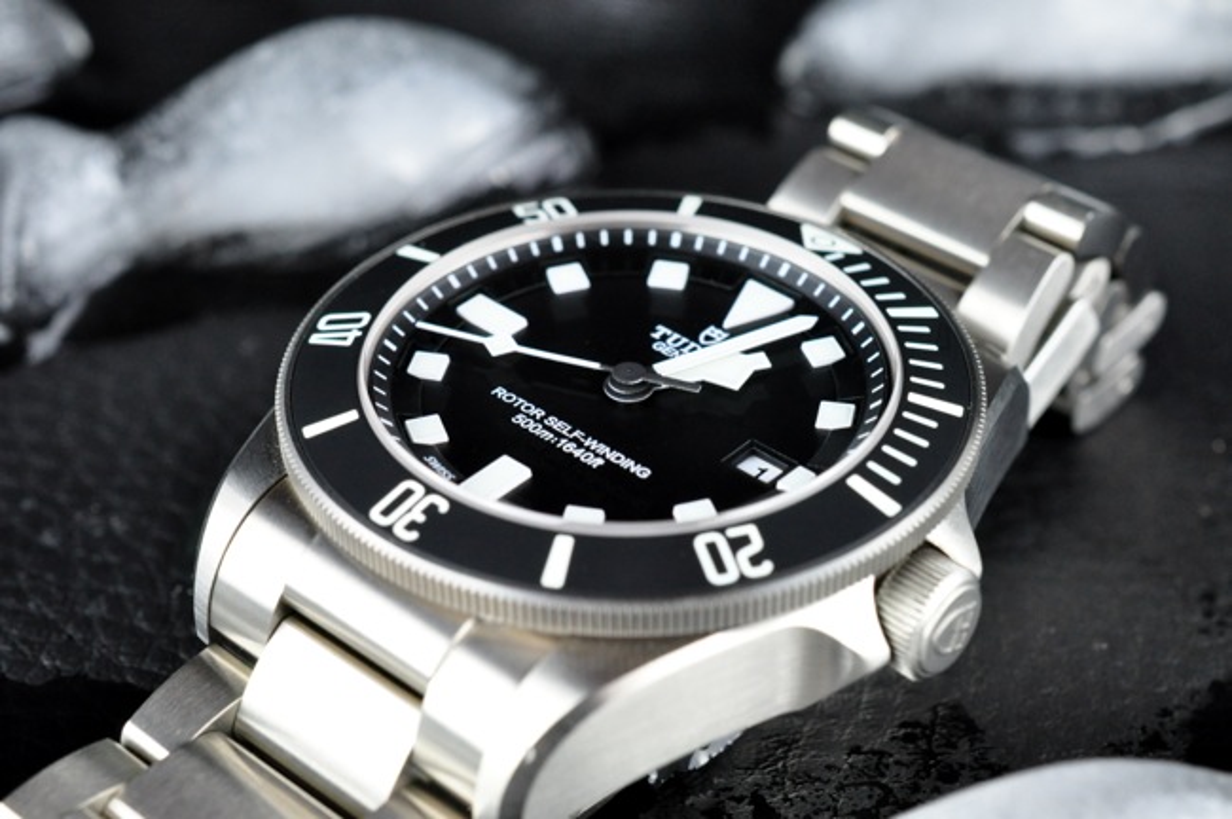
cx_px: 616
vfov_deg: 22.6
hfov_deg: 33.4
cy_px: 410
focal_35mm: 60
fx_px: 2051
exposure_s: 1/50
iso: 1250
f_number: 10
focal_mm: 40
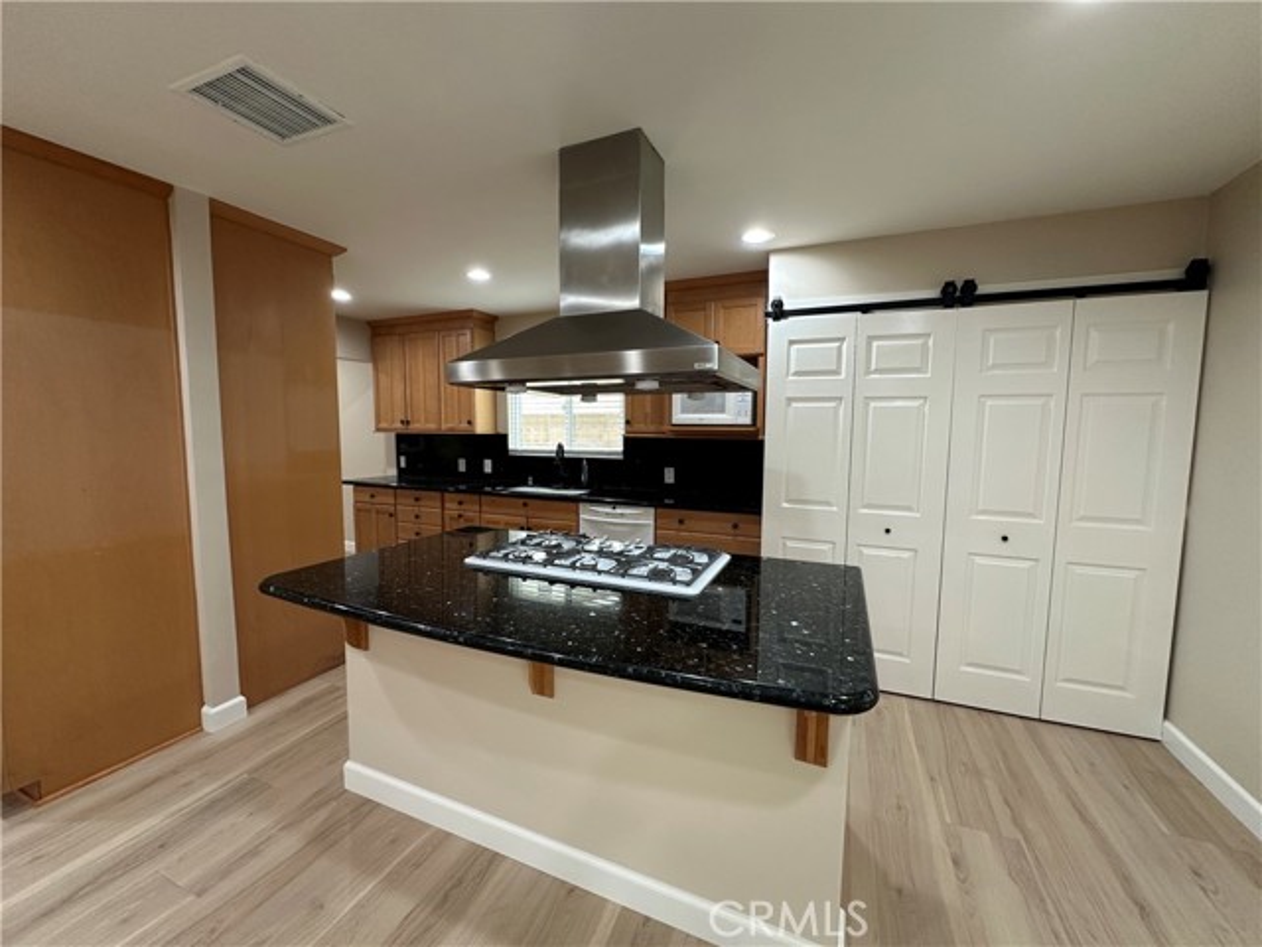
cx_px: 631
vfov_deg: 85.7
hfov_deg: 102.1
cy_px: 474
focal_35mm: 14
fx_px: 510
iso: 160
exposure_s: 1/60
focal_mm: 2.22
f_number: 2.2
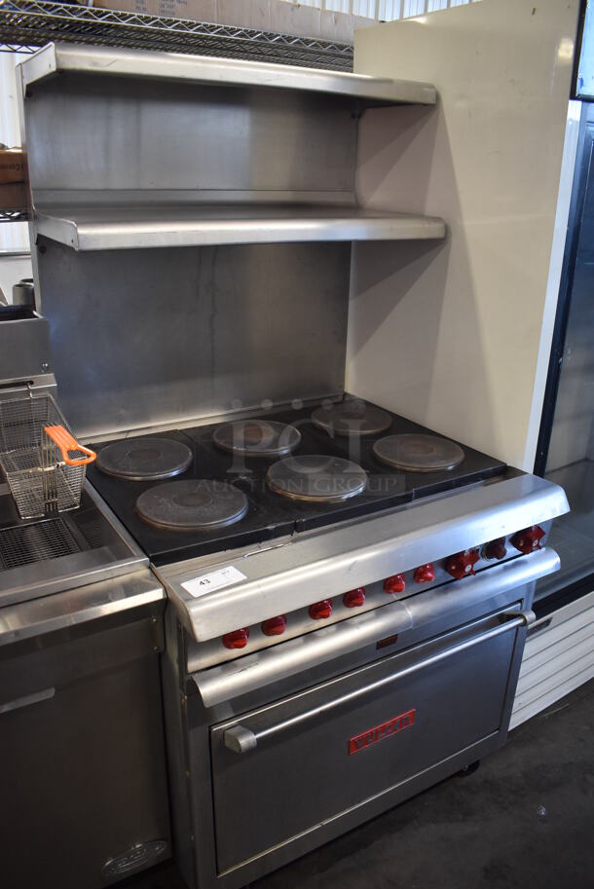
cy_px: 444
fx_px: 667
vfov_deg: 67.3
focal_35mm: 27
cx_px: 297
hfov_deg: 48.0
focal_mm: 18
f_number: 3.5
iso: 1100
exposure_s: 1/125
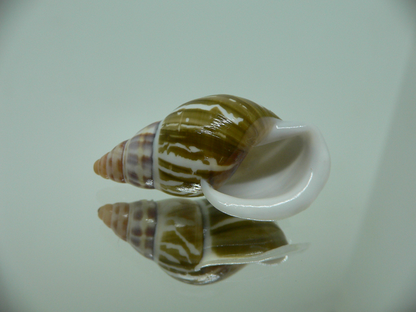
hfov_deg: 52.6
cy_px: 156
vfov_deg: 40.7
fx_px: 421
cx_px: 208
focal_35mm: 35
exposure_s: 1/60
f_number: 2.8
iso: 100
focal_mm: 4.6
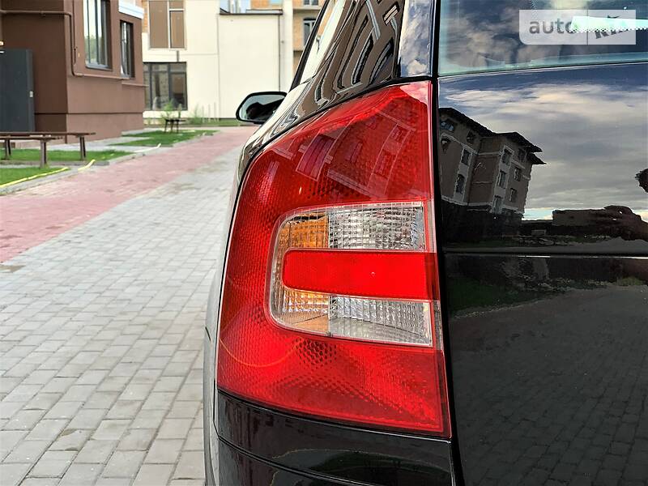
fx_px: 973
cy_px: 243
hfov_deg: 36.8
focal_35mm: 52
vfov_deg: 28.0
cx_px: 324
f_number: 2.4
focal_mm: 6
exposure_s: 1/122
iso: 64
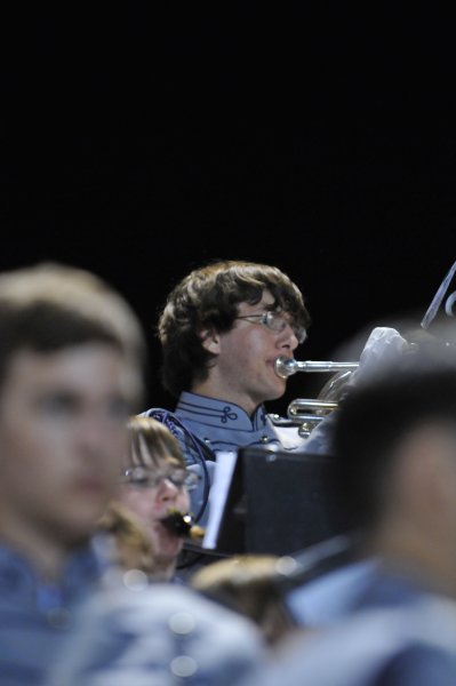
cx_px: 228
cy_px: 343
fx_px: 5709
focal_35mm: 300
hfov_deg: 4.6
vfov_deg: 6.9
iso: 1600
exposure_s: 1/100
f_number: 2.8
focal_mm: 200
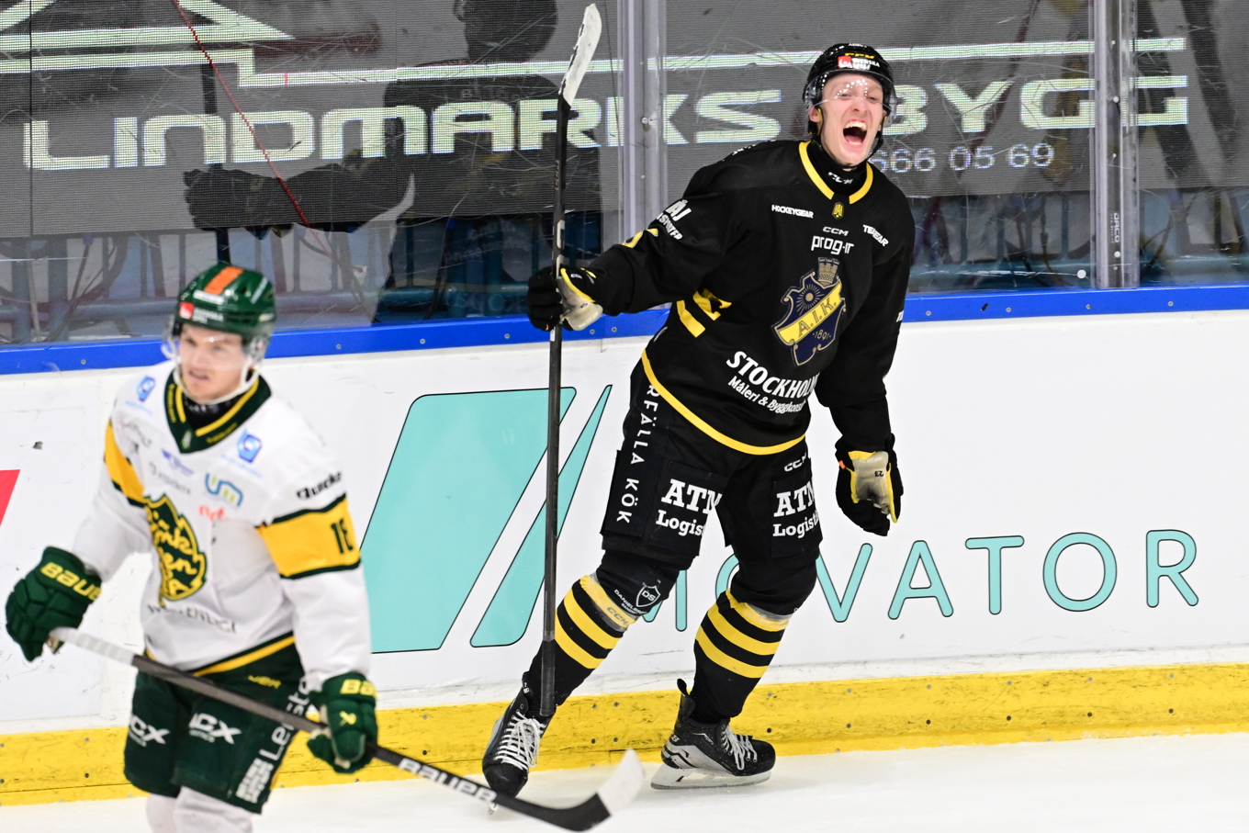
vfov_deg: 3.4
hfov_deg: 5.2
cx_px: 624
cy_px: 416
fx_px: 13878
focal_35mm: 400
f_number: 4
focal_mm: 400
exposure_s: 1/800
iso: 4000
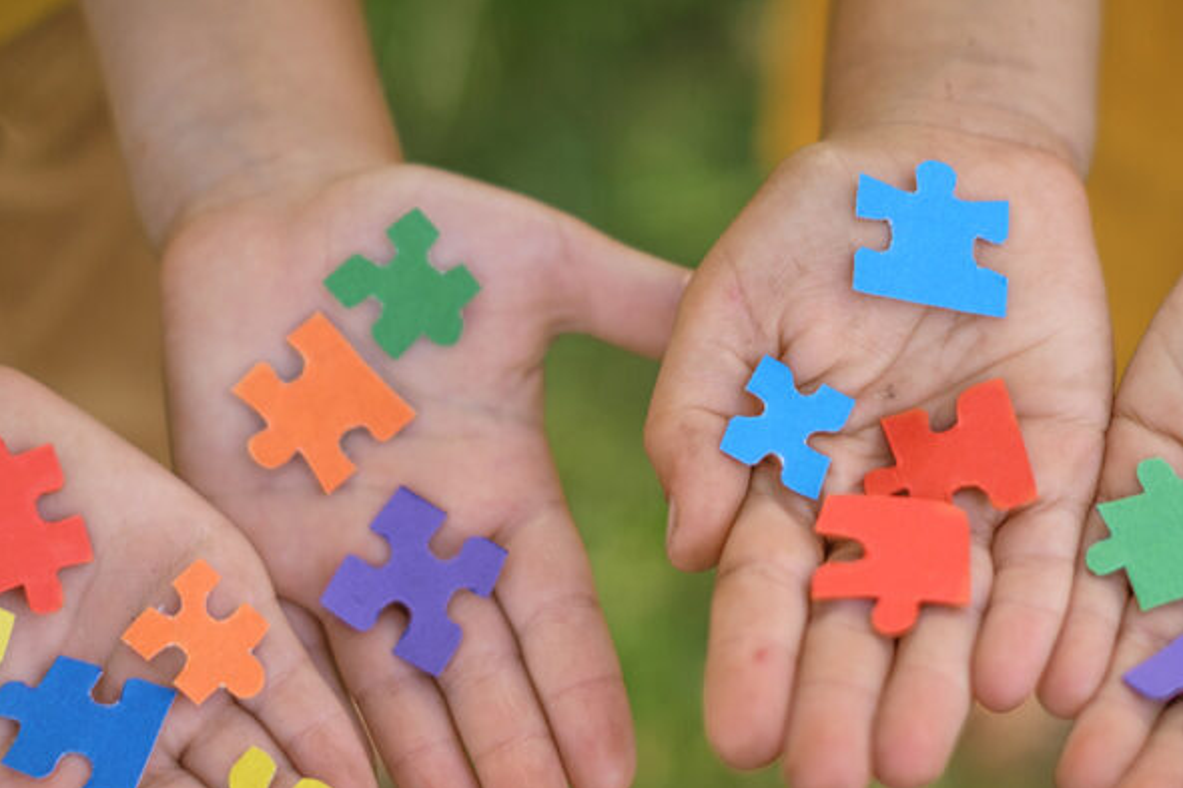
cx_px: 768
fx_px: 3022
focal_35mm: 92
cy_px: 537
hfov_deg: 22.1
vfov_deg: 14.8
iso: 160
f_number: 1.6
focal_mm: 35
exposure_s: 1/1250
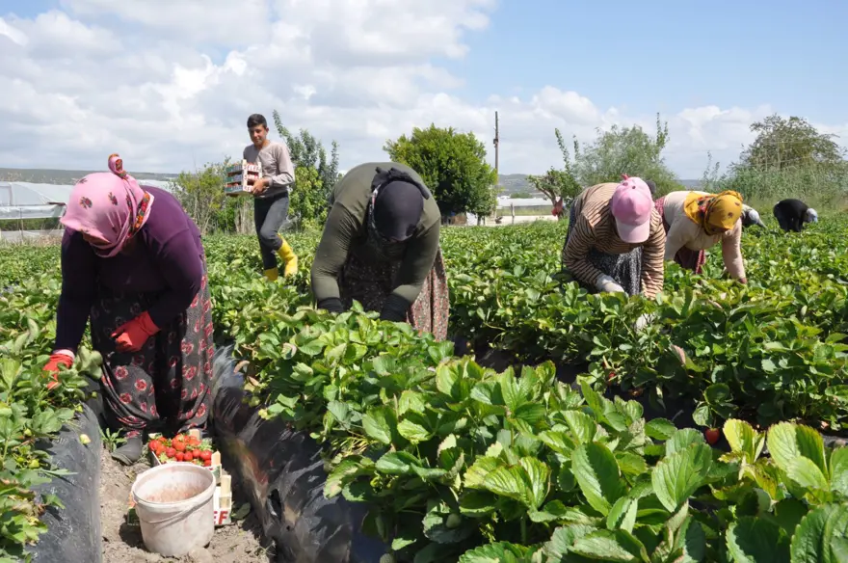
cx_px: 424
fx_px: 635
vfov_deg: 47.8
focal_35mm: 27
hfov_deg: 67.5
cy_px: 282
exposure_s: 1/160
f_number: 13
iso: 200
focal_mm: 18
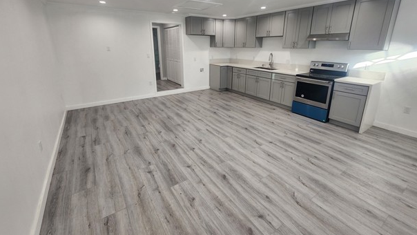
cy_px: 96
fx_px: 166
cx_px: 208
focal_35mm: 15
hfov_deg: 103.0
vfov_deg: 70.0
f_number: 2.2
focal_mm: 2.2
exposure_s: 1/60
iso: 100
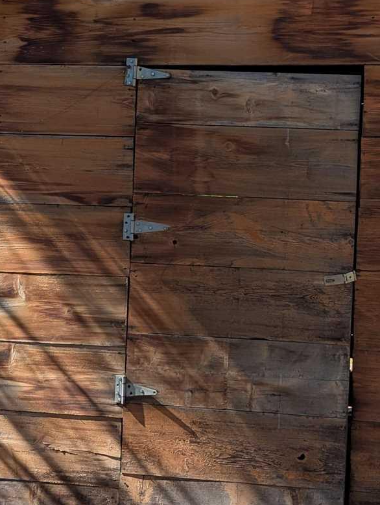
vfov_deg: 27.3
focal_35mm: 71
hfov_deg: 20.7
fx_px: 1037
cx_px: 238
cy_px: 191
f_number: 1.85
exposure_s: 1/1048
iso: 47
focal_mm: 6.81
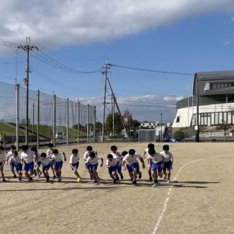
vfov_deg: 29.4
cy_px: 148
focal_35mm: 58
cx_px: 44
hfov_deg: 28.9
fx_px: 444
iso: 32
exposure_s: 1/6494
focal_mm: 4.2
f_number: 1.6
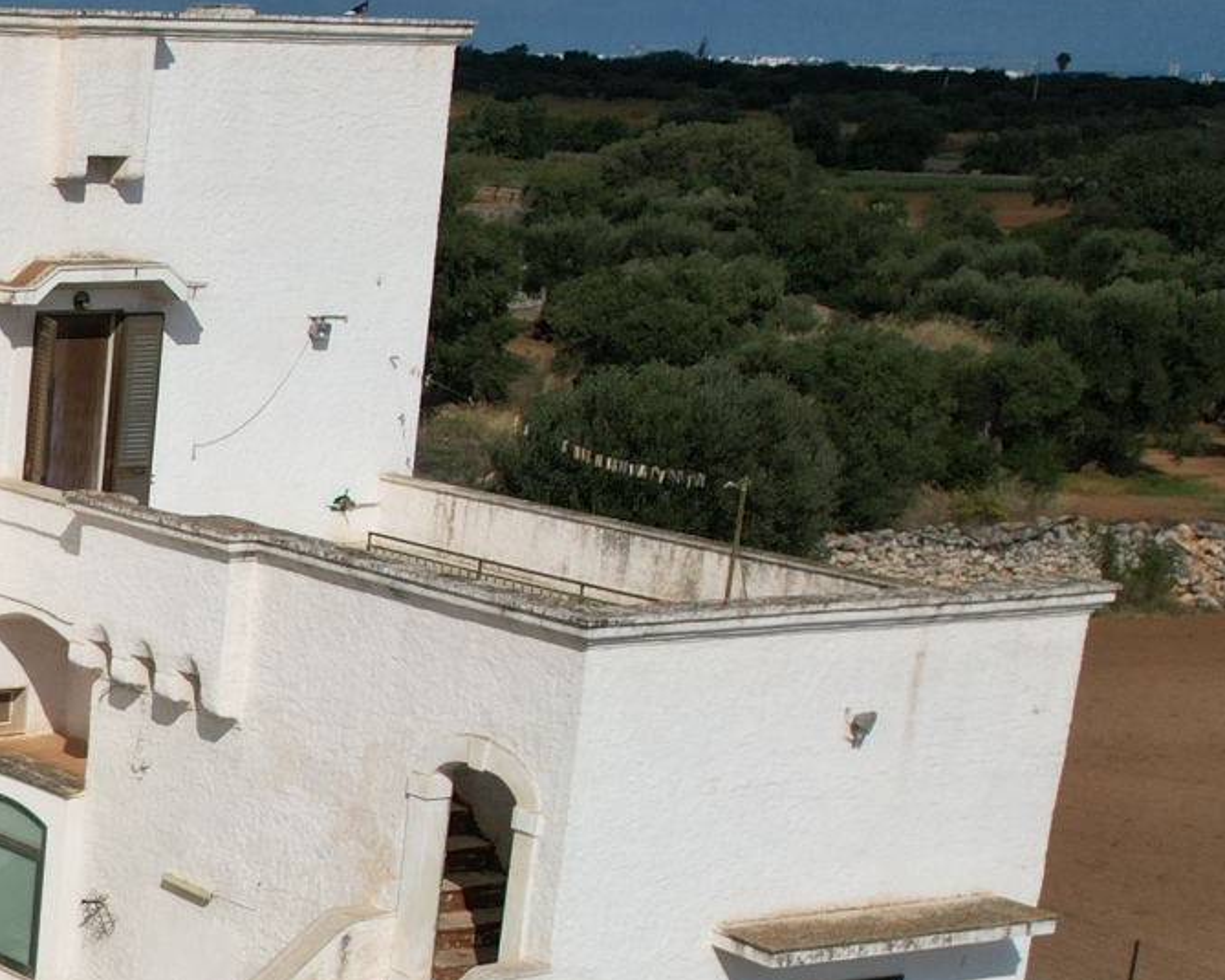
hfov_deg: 19.7
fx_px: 2864
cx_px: -795
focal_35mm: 79
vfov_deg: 19.2
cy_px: 812
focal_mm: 8.38
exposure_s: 1/5000
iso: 100
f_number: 2.8
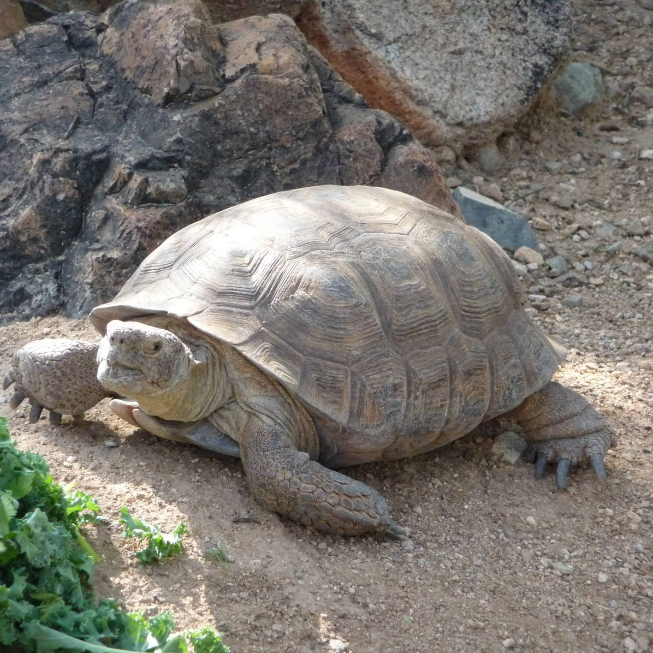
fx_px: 7064
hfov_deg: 5.3
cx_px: 318
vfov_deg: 5.3
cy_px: 326
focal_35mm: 331
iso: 400
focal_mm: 47
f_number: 4.9
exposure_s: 1/320
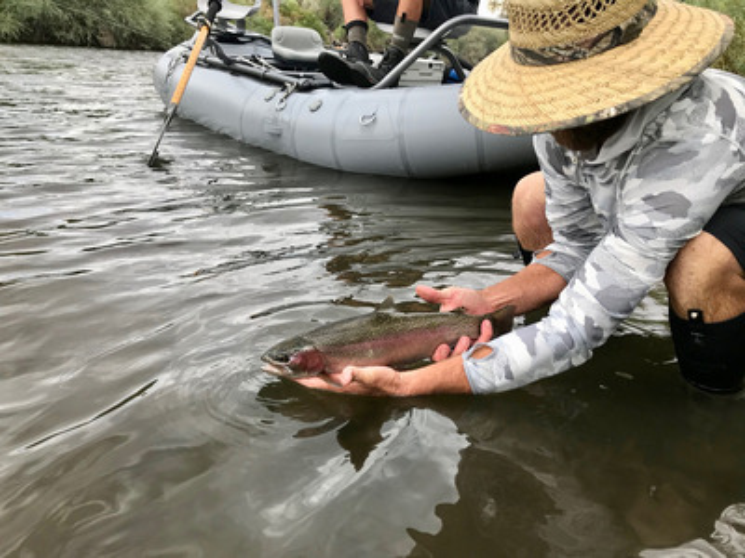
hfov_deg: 63.4
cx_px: 372
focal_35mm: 28
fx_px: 603
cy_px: 279
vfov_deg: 49.7
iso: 20
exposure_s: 1/669
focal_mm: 3.99
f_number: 1.8
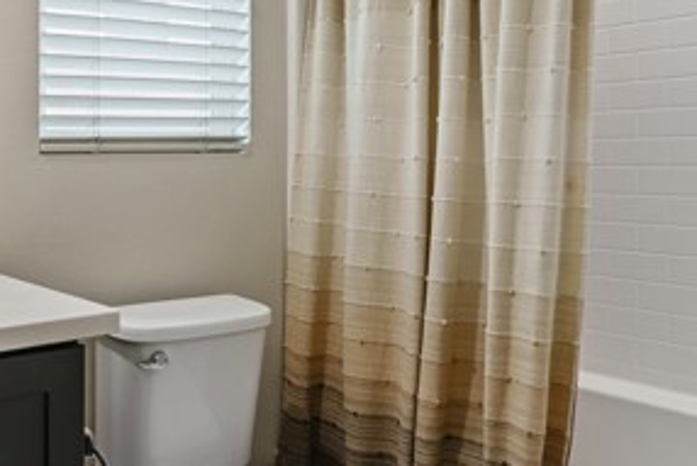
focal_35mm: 38
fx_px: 736
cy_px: 166
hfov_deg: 49.7
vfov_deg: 34.8
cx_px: 229
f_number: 8
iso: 200
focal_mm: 17
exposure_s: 1/6
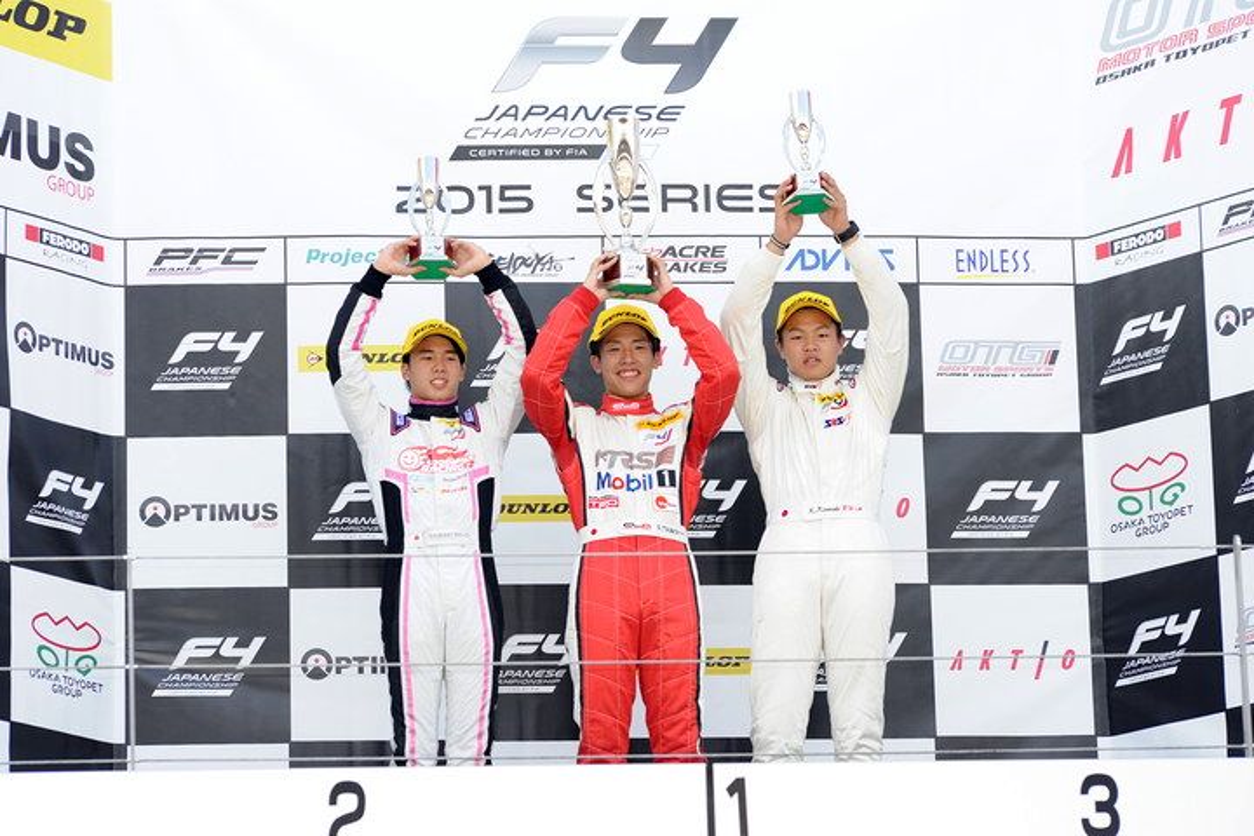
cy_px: 418
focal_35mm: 180
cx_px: 627
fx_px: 6270
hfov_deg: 11.4
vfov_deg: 7.6
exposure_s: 1/180
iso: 200
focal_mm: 180
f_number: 5.6
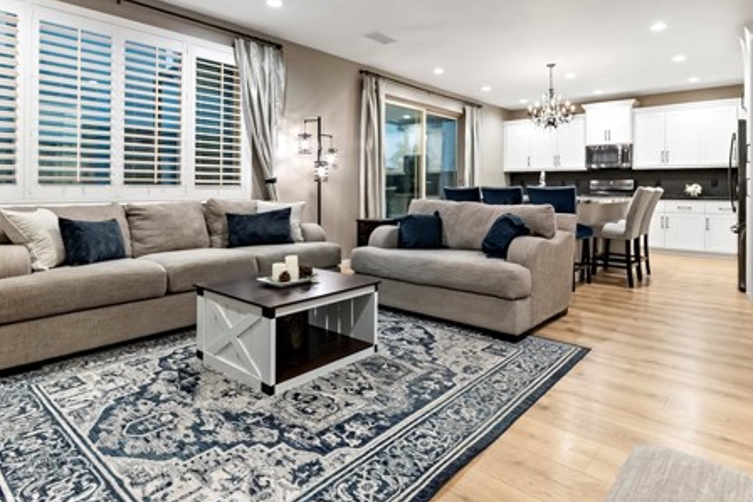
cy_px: 177
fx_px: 418
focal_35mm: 20
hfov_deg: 83.9
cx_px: 397
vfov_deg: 60.8
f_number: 2.8
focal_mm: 14
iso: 2000
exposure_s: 1/160
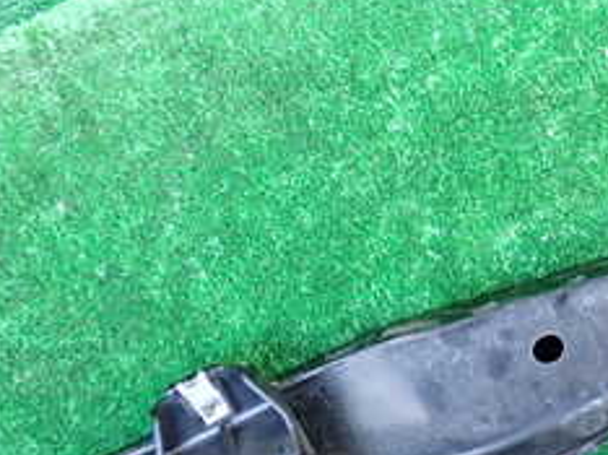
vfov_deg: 19.1
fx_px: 1351
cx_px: 712
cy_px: 198
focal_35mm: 77
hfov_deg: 23.4
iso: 400
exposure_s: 1/30
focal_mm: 5.4
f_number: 2.3
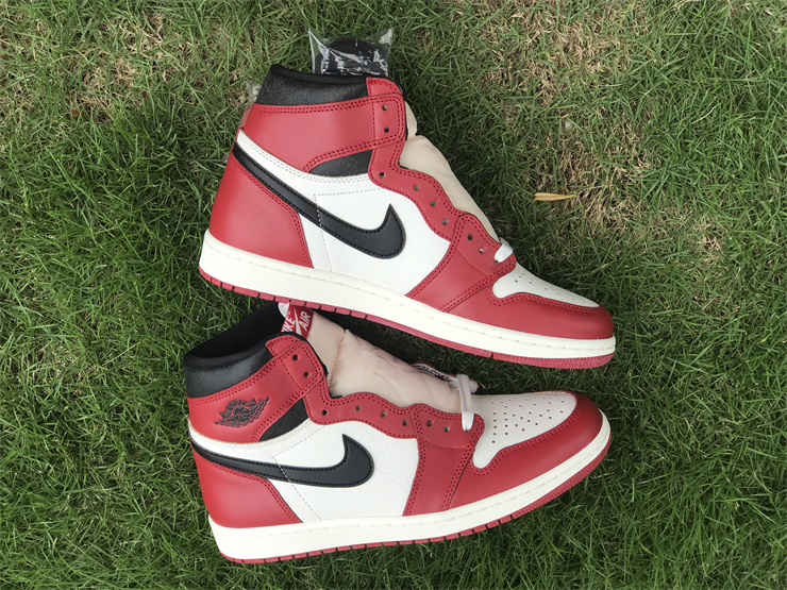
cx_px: 394
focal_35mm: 57
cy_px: 295
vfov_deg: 25.7
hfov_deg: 33.8
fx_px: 1296
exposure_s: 1/177
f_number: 2.8
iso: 20
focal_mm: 6.6
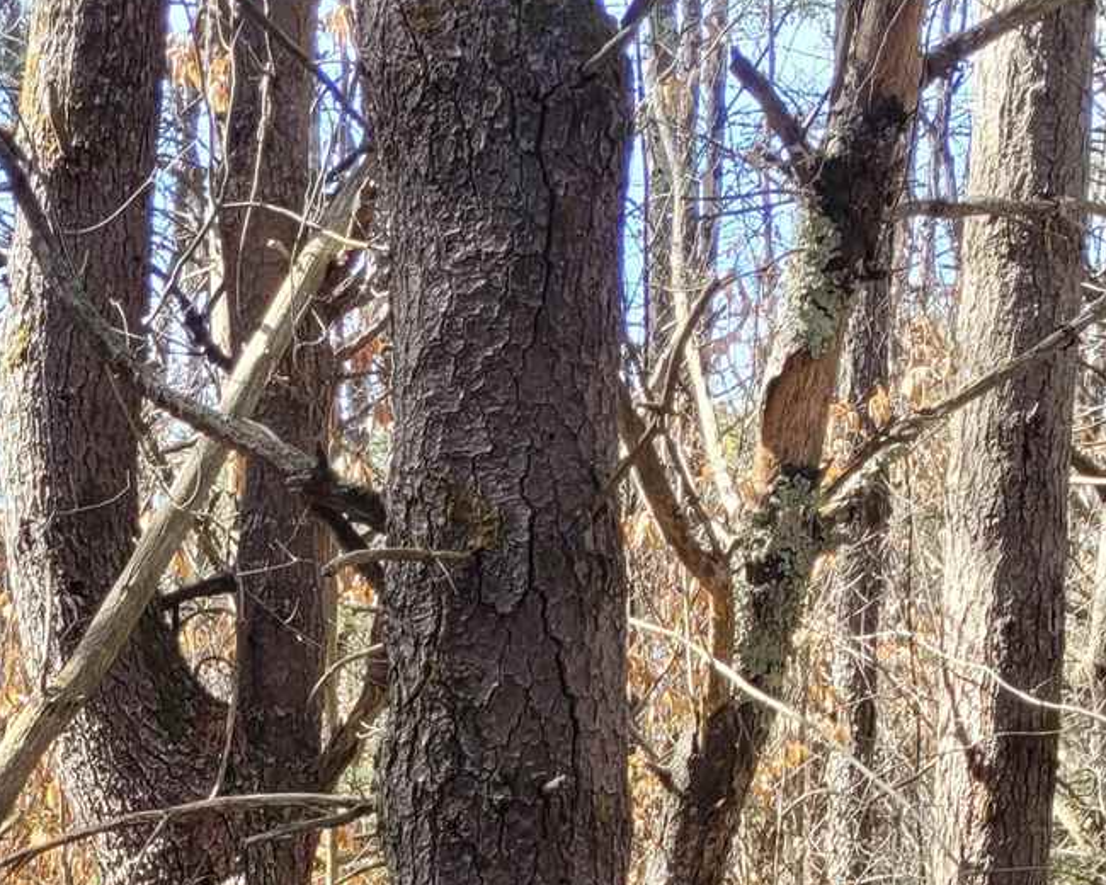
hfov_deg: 21.2
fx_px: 2946
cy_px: 1857
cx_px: 400
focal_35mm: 90
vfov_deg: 14.0
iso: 40
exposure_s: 1/156
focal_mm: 5.4
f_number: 1.8
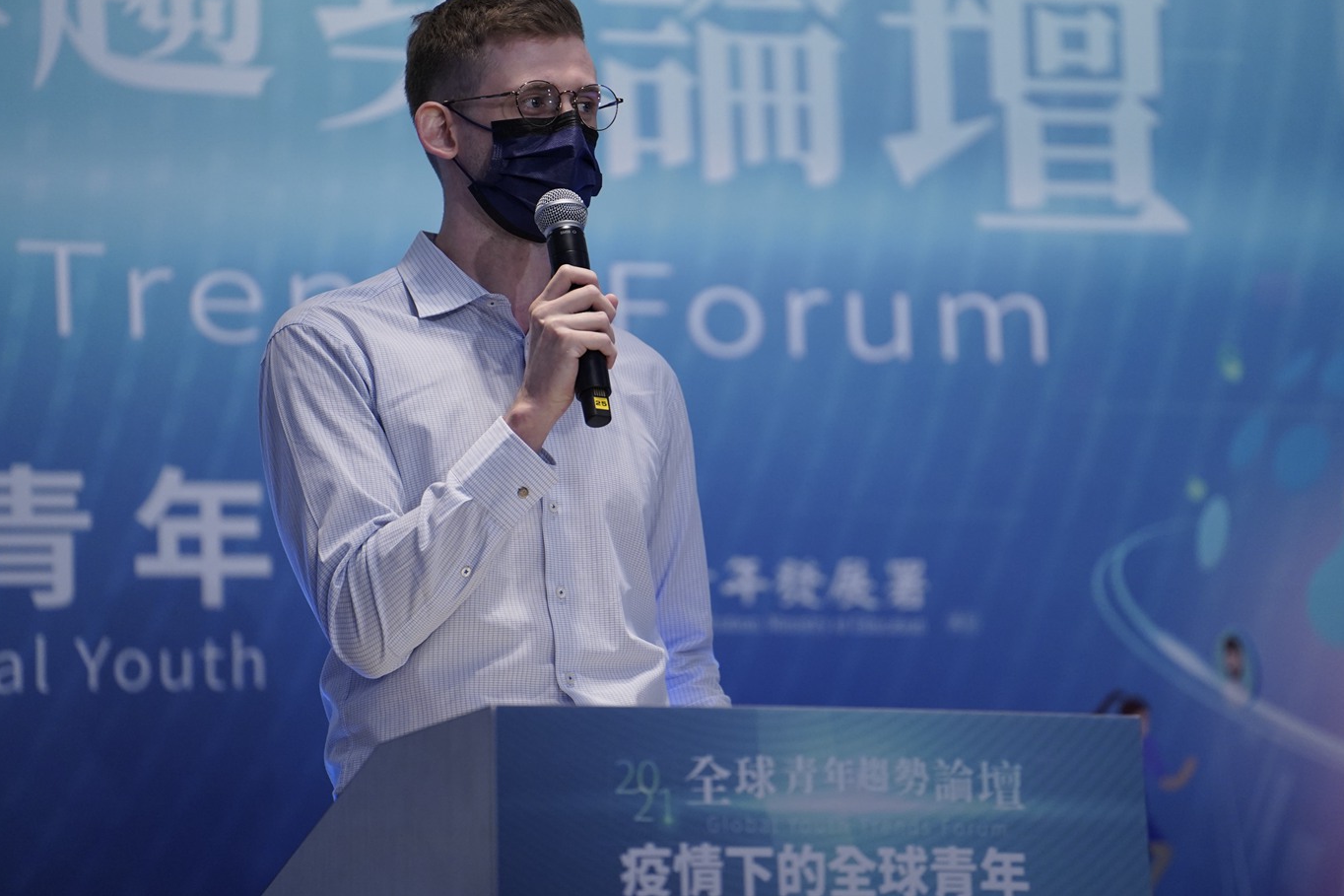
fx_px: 7391
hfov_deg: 10.4
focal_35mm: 198
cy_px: 404
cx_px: 730
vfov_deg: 6.9
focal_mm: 180
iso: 2000
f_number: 2.8
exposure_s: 1/640
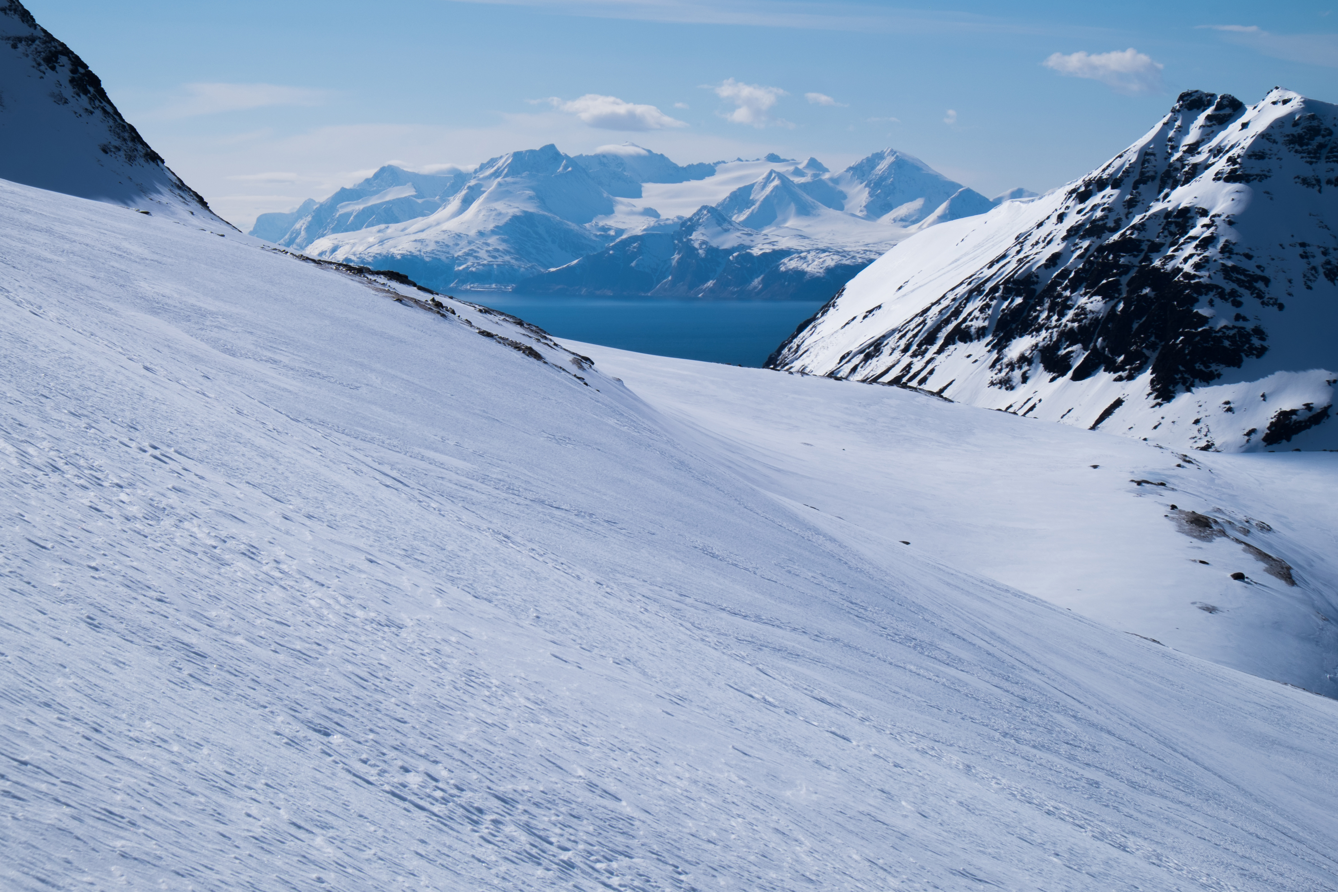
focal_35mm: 79
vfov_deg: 17.3
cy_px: 446
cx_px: 669
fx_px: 2936
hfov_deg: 25.7
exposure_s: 1/180
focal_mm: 52.7
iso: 200
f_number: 18
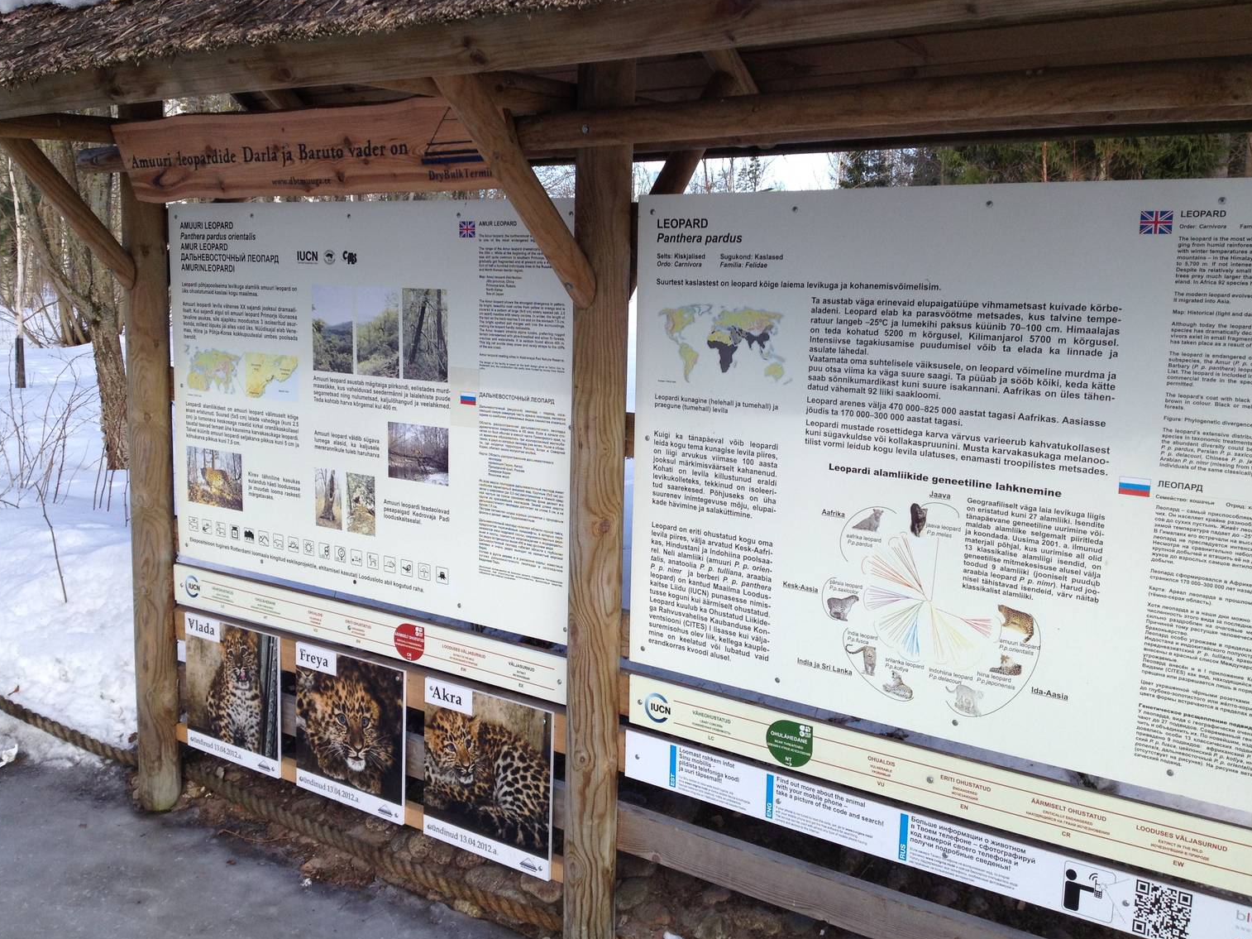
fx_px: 1338
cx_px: 596
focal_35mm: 37
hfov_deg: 50.1
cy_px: 448
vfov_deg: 38.6
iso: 50
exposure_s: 1/699
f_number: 2.4
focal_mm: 4.28
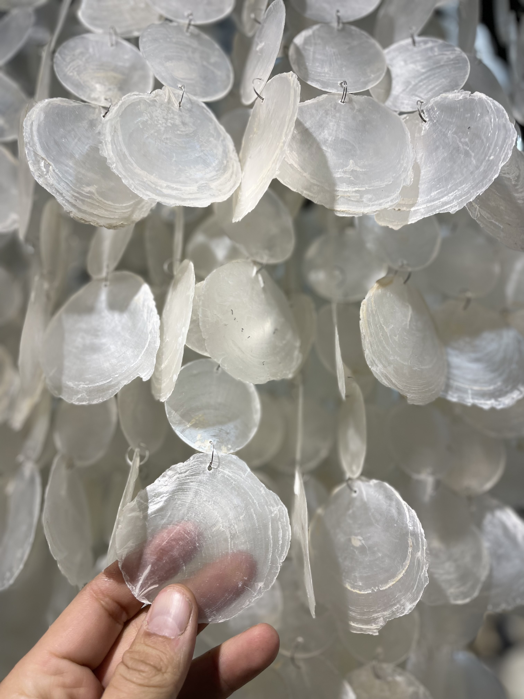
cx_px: 262
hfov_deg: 53.1
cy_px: 350
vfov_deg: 67.3
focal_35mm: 26
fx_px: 525
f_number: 1.6
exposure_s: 1/262
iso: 40
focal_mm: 5.1
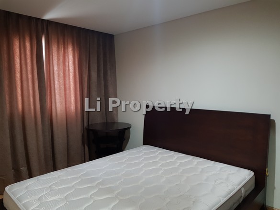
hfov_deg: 67.3
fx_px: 210
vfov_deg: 53.1
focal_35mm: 26
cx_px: 140
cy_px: 105
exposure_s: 1/10
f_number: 1.7
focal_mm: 4.3
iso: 320
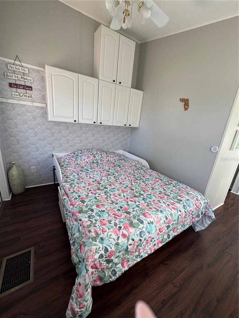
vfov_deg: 102.1
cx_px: 120
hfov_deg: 85.7
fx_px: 129
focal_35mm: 14
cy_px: 159
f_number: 2.2
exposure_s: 1/99
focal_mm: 2.22
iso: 80
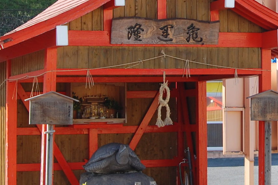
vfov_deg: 8.6
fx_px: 1216
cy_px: -17
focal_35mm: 158
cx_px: 255
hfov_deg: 12.9
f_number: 8
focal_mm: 35
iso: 200
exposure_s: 1/160
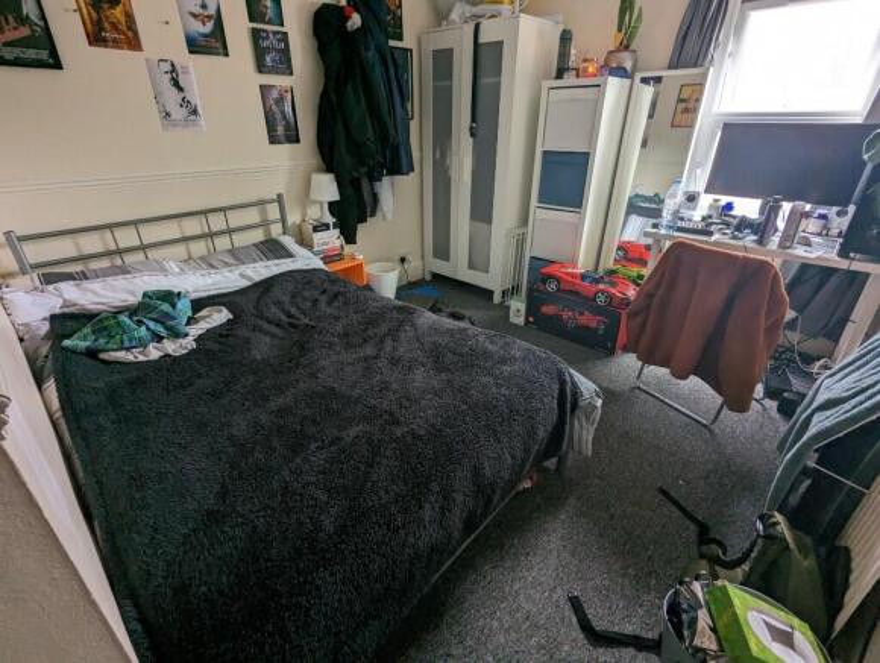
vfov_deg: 78.3
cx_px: 440
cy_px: 332
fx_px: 407
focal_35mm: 16
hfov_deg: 94.4
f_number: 2.2
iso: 131
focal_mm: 2.35
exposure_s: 1/23.8
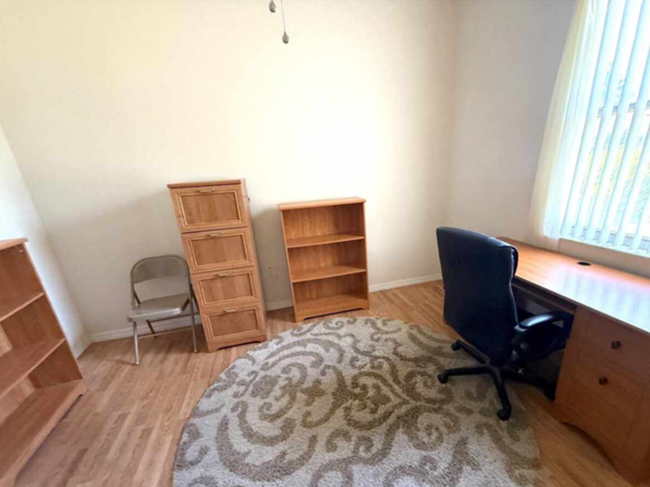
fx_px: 282
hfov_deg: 98.1
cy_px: 259
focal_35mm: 15
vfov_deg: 81.6
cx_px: 345
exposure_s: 1/68
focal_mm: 2.22
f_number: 2.2
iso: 400
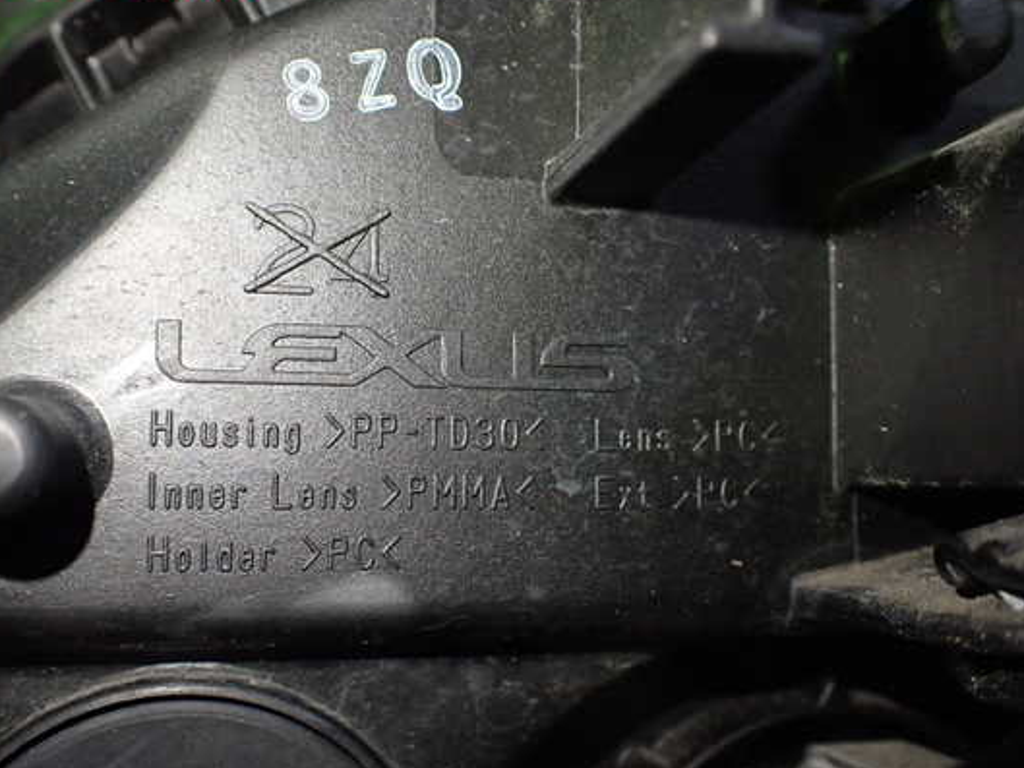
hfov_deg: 53.9
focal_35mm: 34
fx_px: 1006
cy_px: 391
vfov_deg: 41.8
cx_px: 468
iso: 400
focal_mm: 5.4
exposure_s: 1/125
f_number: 2.3
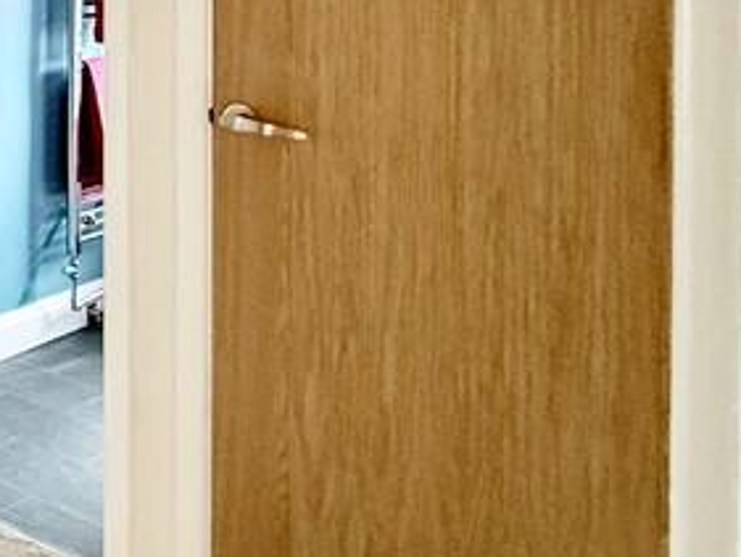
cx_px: -572
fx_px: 1092
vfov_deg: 26.2
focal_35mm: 51
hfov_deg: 22.6
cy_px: -71
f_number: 2.2
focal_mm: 2.22
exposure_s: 1/99
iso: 250
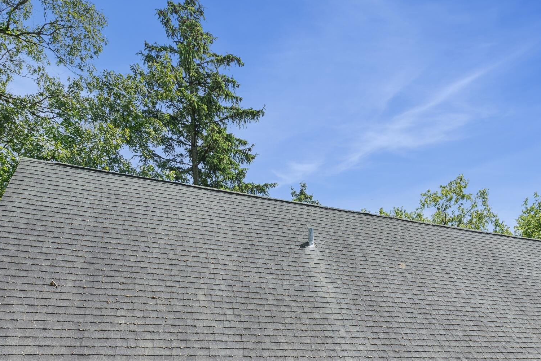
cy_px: 330
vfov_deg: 42.3
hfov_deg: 63.2
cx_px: 376
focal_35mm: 28
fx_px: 421
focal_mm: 14
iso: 200
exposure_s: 1/80
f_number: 11
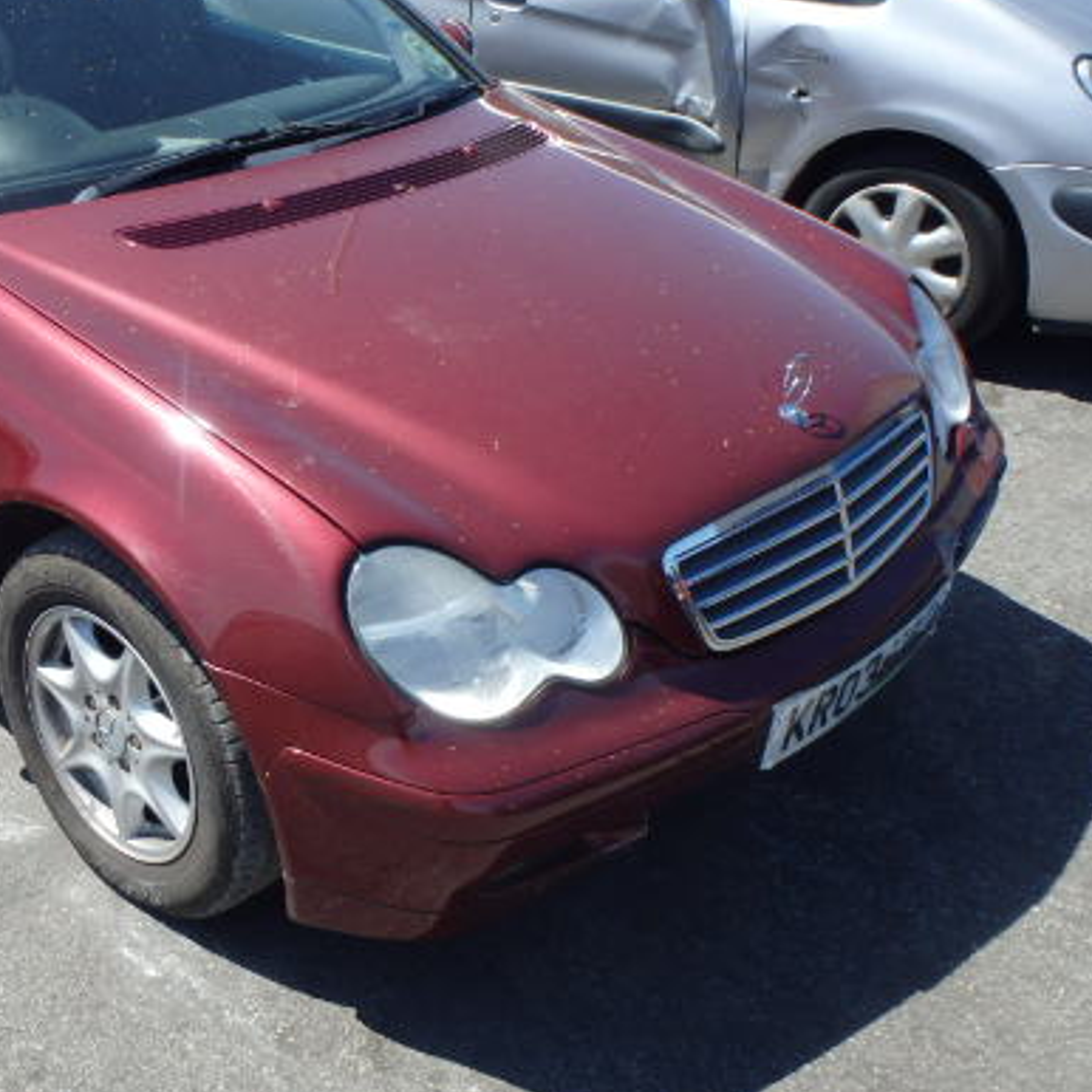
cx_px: 207
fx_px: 1463
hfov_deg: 39.2
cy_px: 433
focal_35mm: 41
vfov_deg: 40.7
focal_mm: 5
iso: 125
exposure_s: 1/640
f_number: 3.9
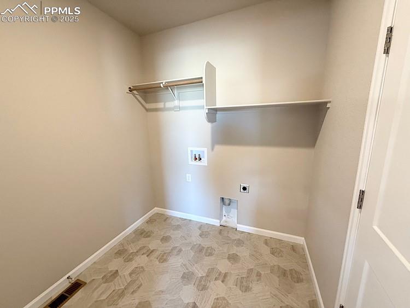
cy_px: 154
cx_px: 205
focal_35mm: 14
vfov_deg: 85.7
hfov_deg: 102.0
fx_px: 166
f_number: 2.2
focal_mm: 2.22
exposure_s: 1/60
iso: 250
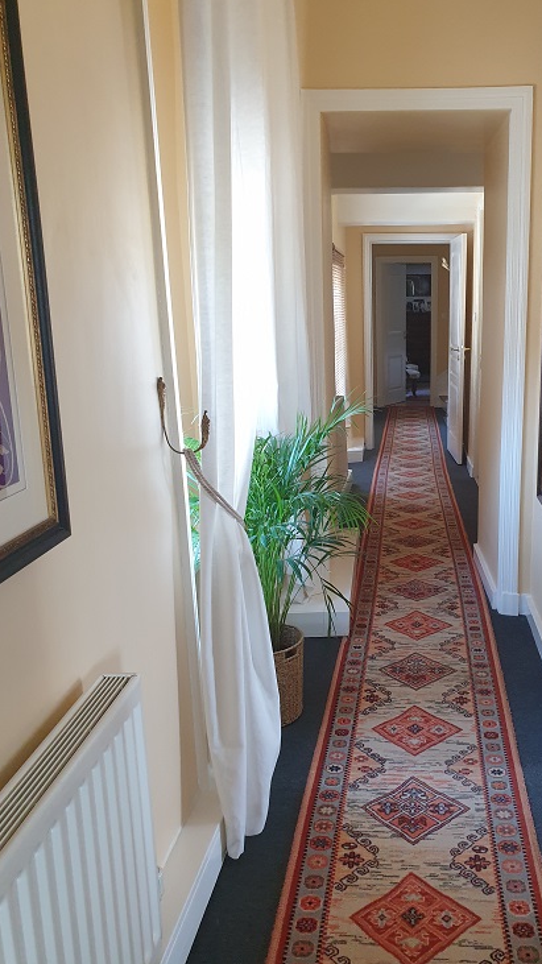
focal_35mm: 31
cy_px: 491
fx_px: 792
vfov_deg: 62.6
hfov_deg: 37.2
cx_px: 375
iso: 250
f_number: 2.4
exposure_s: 1/50
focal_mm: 4.3
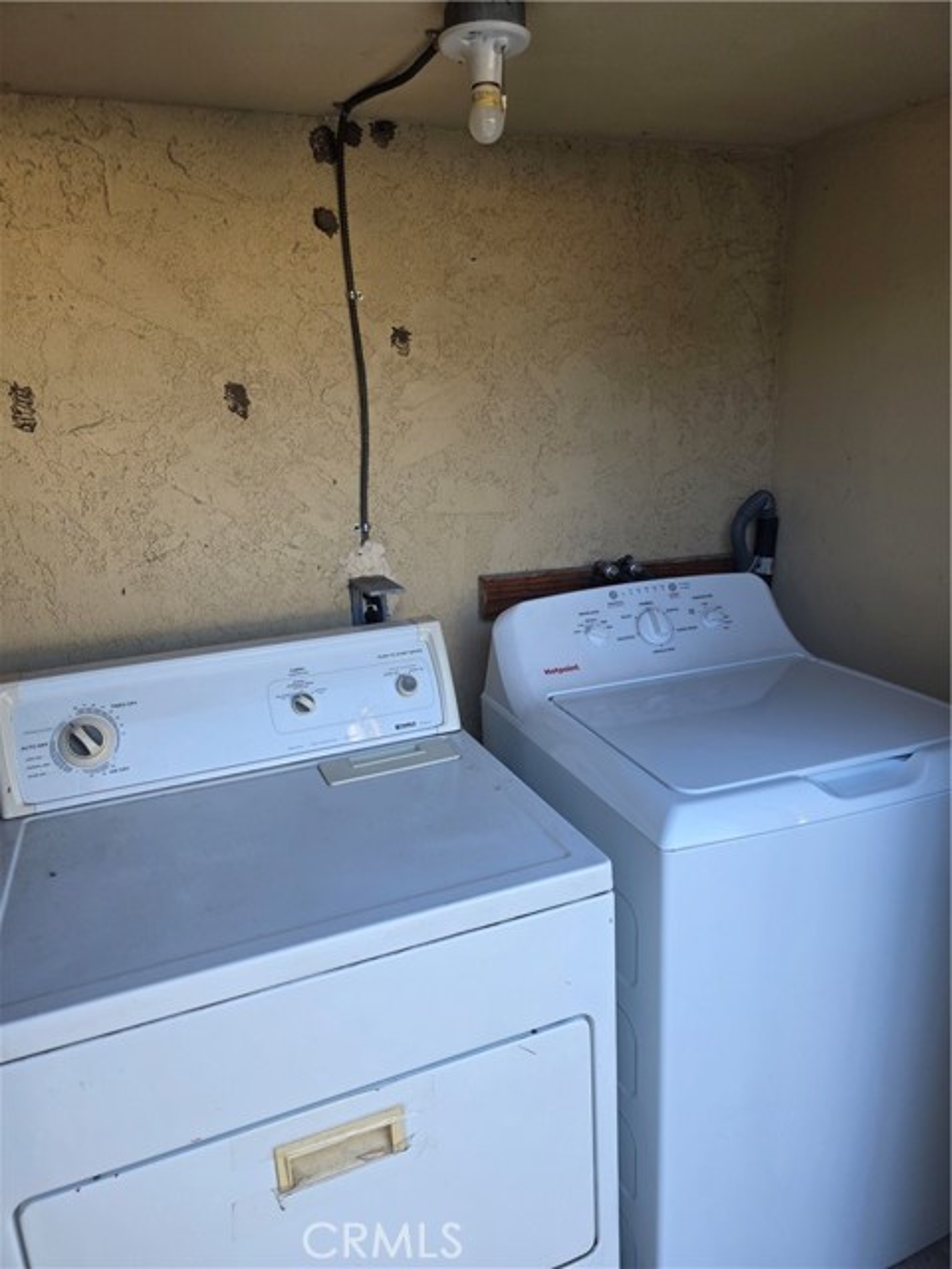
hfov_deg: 58.9
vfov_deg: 73.9
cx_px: 476
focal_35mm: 23
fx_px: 843
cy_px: 634
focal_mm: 6.3
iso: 40
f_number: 1.7
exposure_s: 1/180
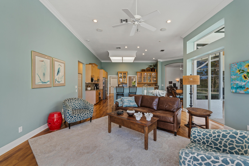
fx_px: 97
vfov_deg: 81.2
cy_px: 83
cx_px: 124
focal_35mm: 14
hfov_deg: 104.3
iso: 250
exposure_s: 1/60
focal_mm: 14
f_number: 9
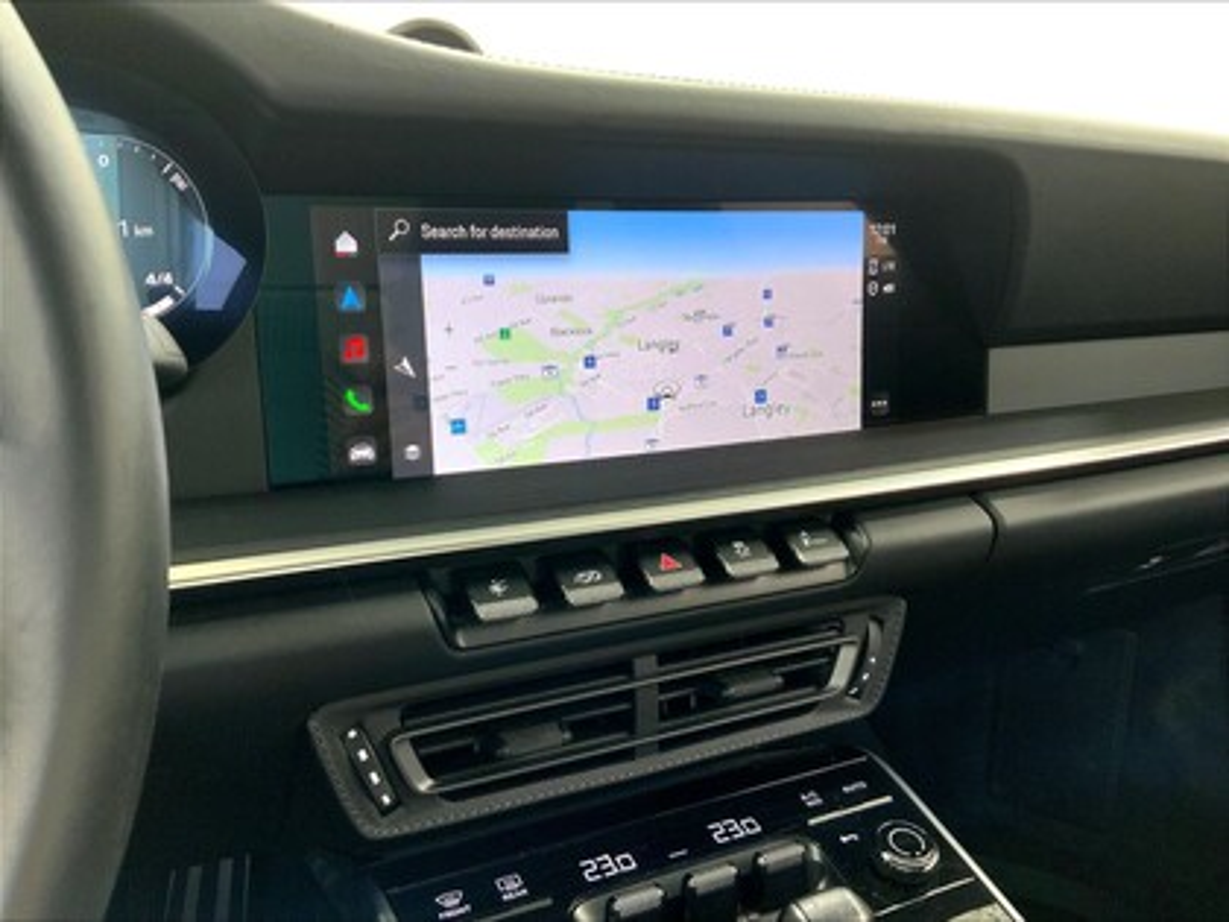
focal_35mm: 29
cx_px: 614
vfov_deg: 48.2
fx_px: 1030
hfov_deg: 61.7
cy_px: 461
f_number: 1.8
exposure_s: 1/67
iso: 64
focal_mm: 3
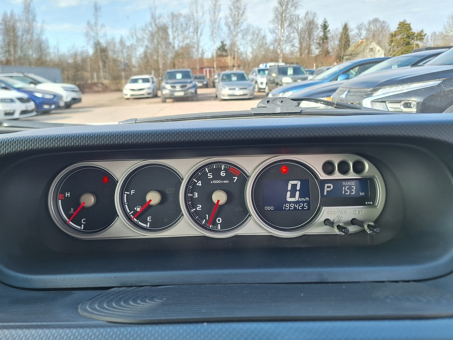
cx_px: 188
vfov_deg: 51.3
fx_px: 353
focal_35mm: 27
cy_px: 153
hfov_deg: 64.9
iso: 40
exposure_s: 1/148
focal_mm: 5.54
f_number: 1.8
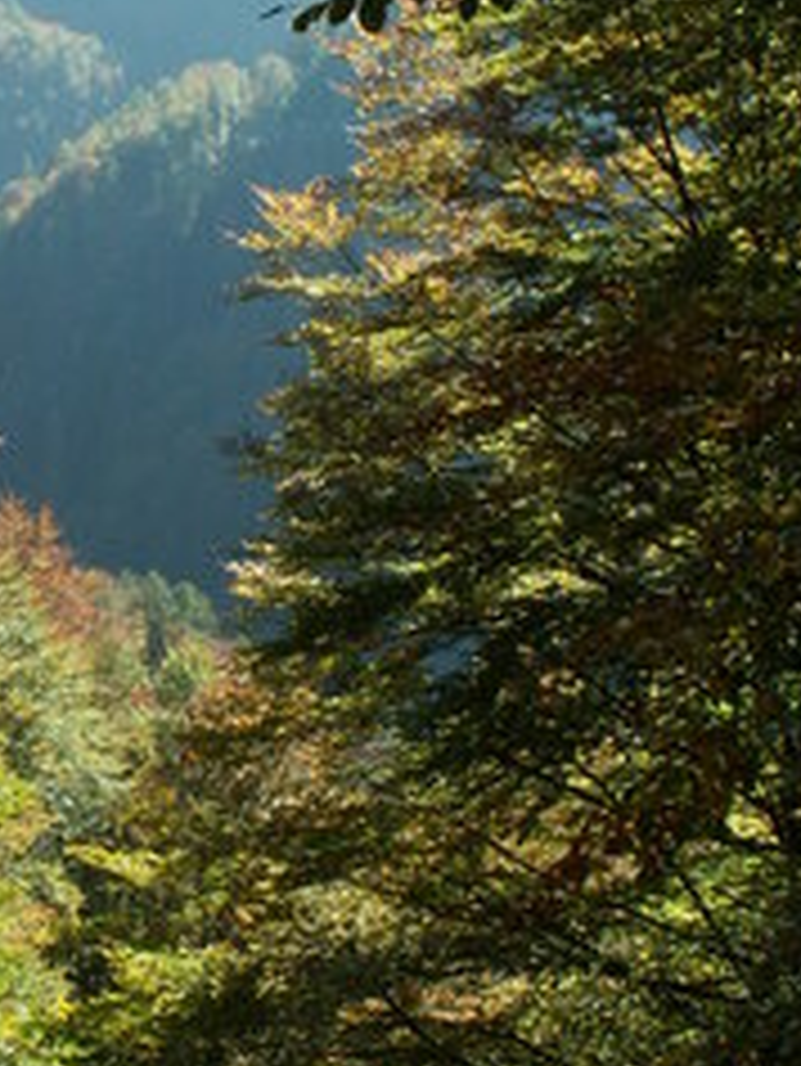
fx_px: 2743
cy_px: 301
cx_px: 81
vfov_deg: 21.9
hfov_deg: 16.4
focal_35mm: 89
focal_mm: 7.97
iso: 50
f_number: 8
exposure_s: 1/50
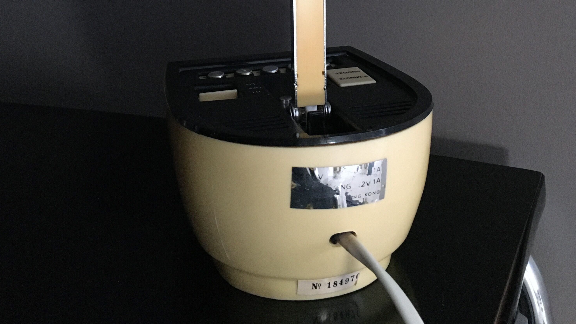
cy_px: -65
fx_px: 657
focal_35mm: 43
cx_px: 292
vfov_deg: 25.0
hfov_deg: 47.4
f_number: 2.2
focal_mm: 4.15
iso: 250
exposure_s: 1/17
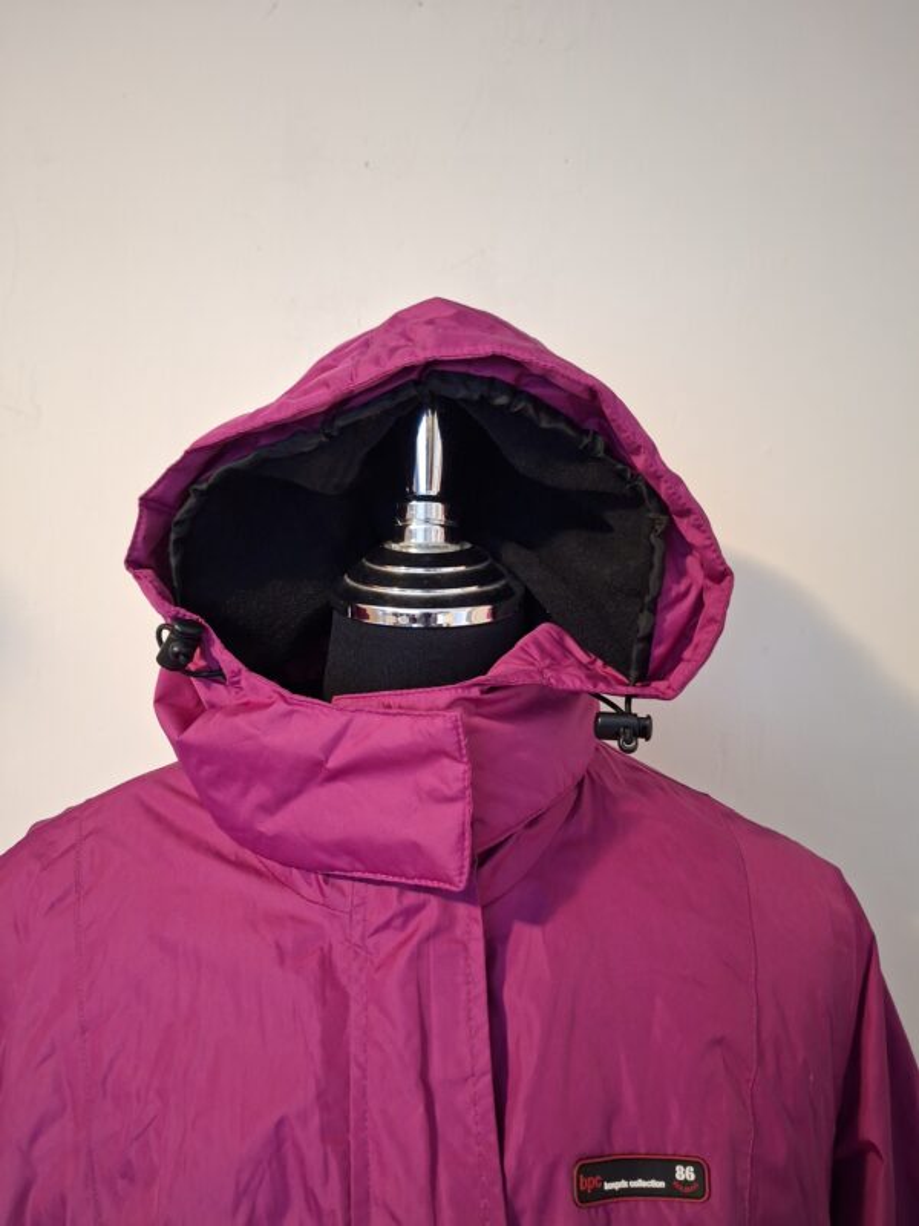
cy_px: 613
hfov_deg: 58.9
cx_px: 460
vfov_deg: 73.9
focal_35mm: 23
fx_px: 814
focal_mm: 5.54
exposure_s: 1/20
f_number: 1.8
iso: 1000
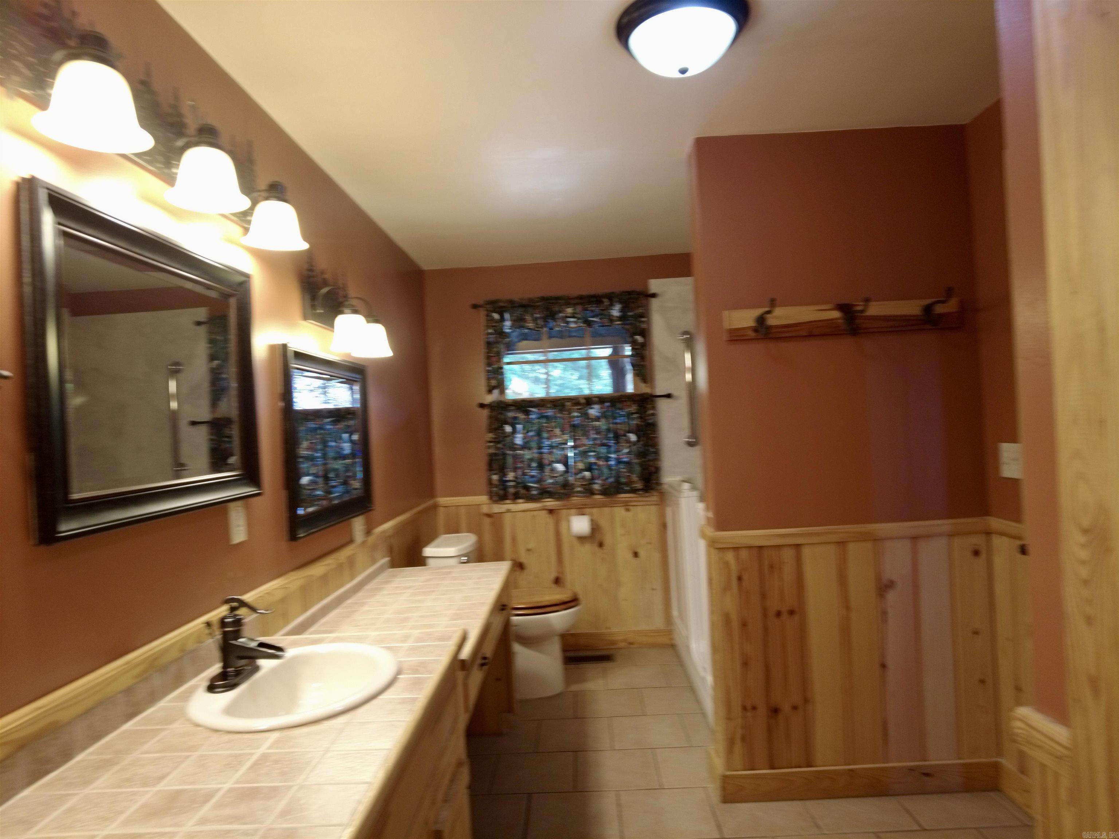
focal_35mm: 20
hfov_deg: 81.7
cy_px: 420
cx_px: 560
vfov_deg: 66.0
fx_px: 647
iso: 200
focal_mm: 4.4
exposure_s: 1/15
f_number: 1.8
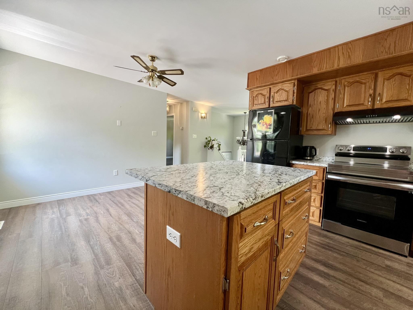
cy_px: 155
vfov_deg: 89.9
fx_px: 155
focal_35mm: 13
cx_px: 206
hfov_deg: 106.2
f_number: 1.8
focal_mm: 1.57
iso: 160
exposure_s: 1/60
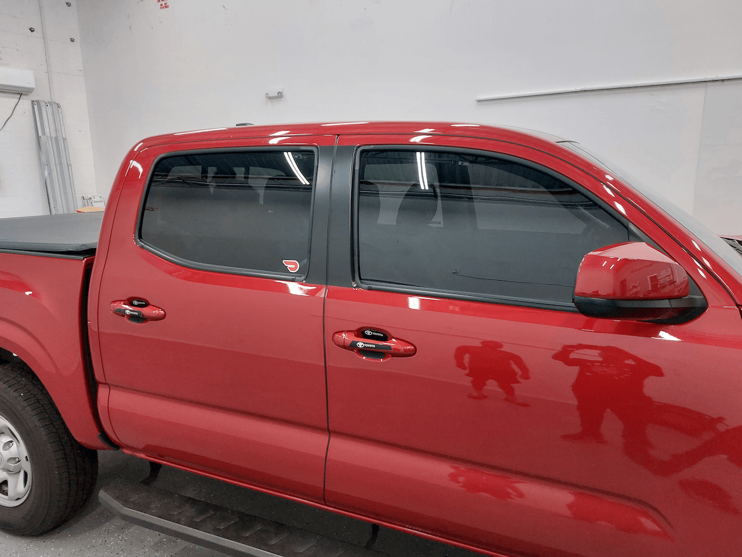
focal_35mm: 24
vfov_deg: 56.8
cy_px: 278
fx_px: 514
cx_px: 371
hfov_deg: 71.6
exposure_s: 1/60
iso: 320
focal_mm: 5.23
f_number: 1.8
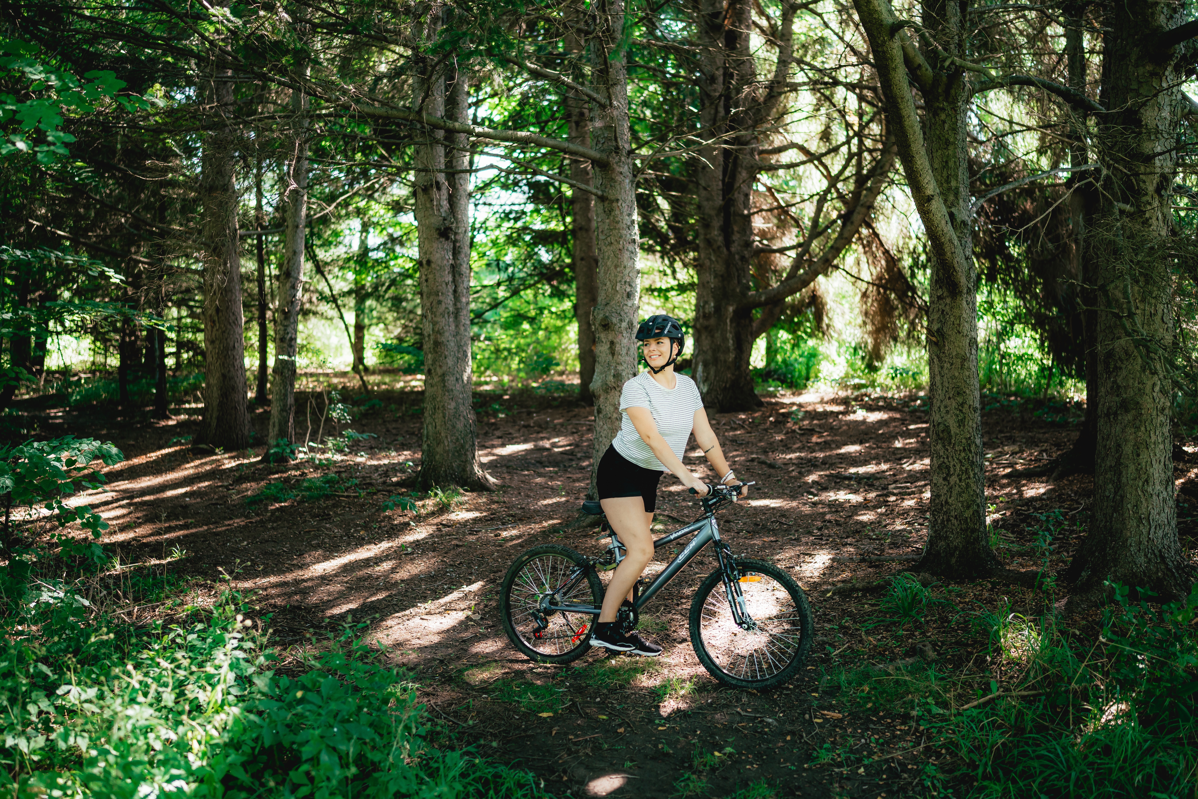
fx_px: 1165
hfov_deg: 54.4
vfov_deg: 37.9
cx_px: 599
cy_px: 400
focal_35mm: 35
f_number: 1.4
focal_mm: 35
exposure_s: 1/250
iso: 160
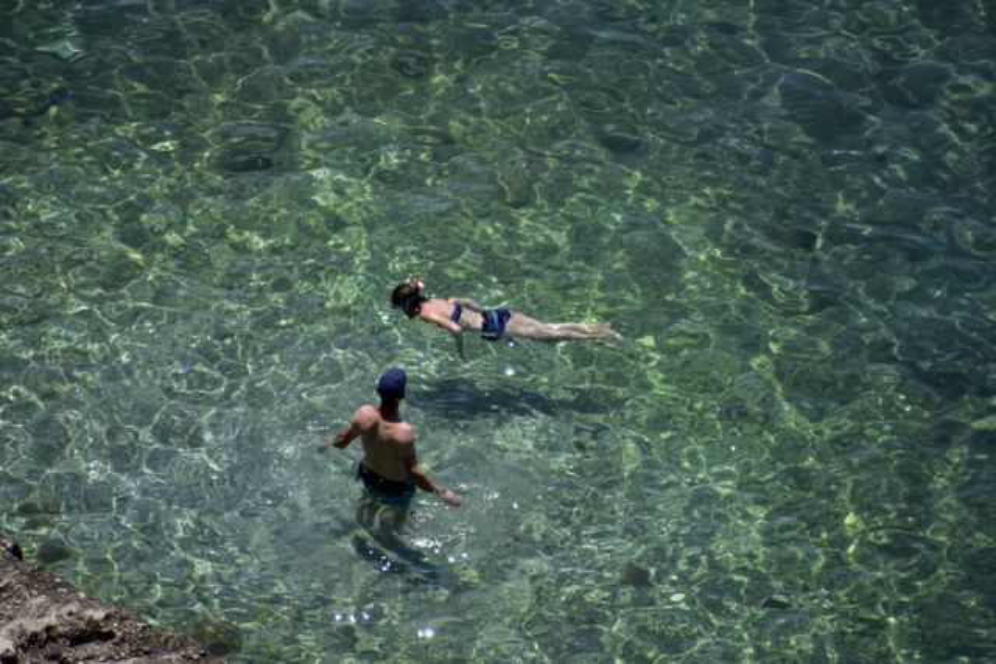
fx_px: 12452
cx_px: 498
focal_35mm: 450
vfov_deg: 3.1
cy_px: 332
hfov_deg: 4.6
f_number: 5.6
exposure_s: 1/640
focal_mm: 300
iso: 100
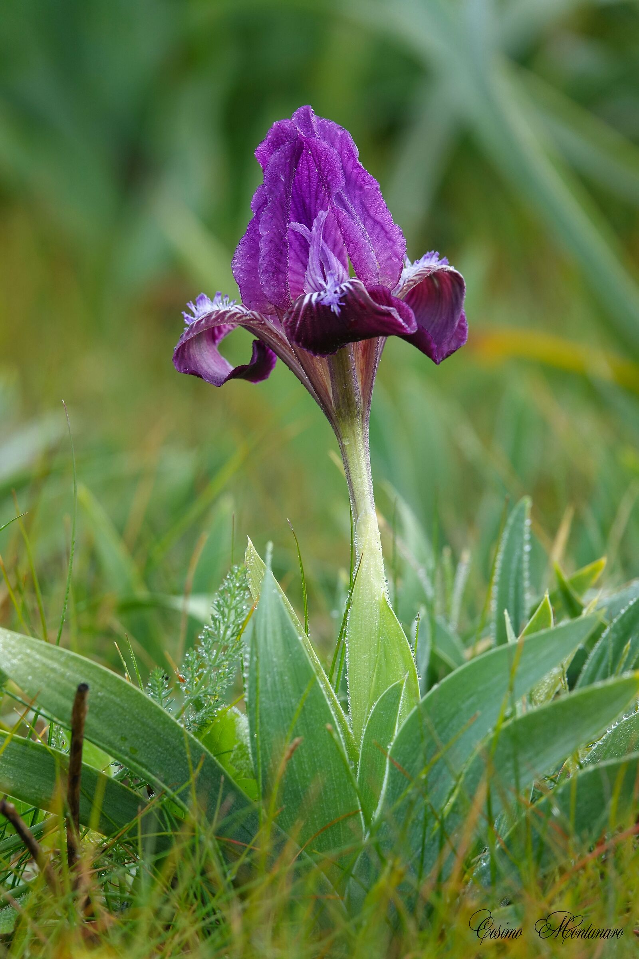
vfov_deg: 5.3
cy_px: 480
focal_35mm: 390
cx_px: 320
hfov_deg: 3.5
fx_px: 10383
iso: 160
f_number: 4
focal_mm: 143.15
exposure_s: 1/250
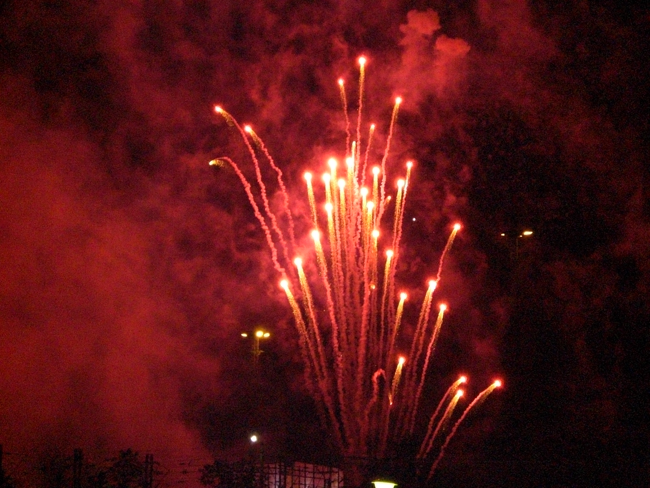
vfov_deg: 14.8
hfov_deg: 19.6
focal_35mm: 100
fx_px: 1878
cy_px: 244
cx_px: 325
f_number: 5.4
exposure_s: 1/50
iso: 800
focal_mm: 16.51
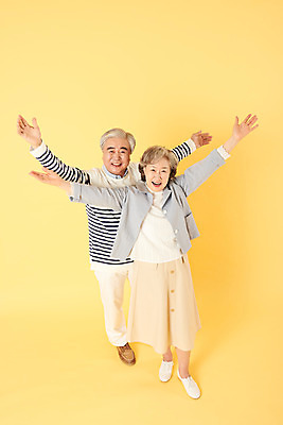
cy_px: 212
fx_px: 448
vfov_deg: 50.7
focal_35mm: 38
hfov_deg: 35.1
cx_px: 142
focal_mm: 38
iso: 100
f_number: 10
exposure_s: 1/125
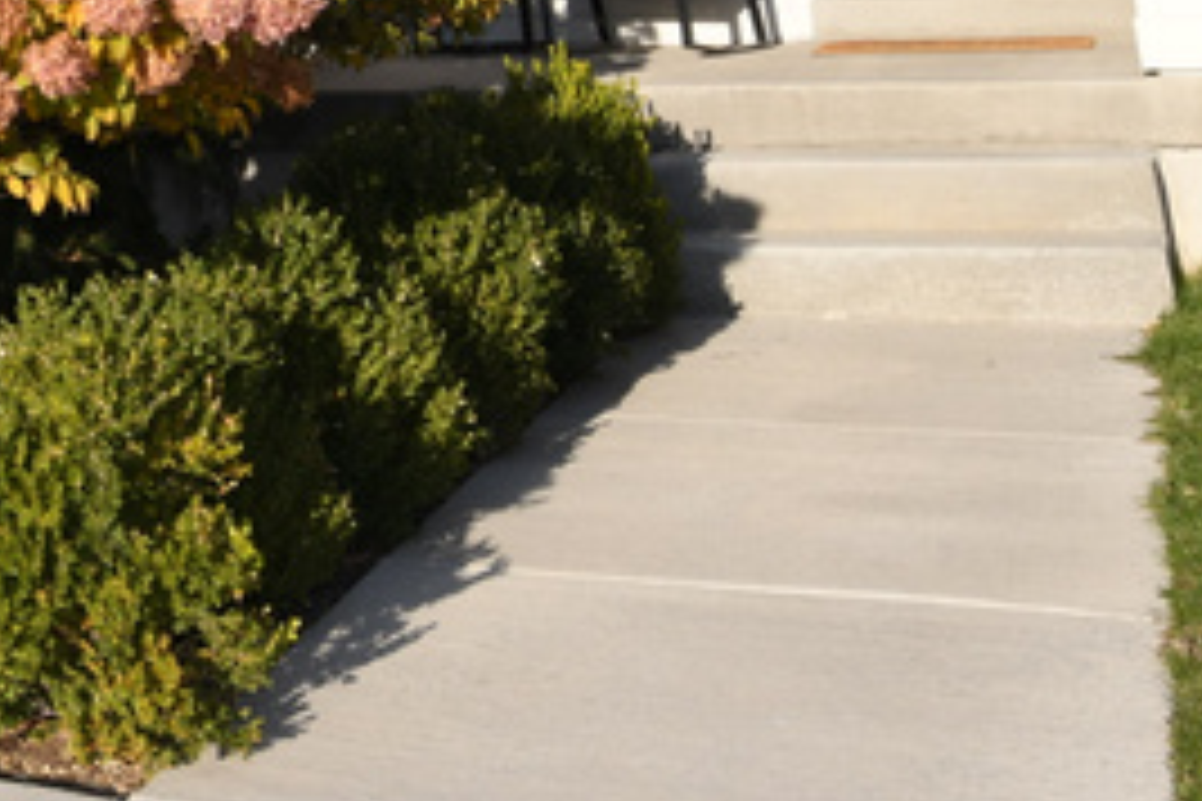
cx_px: -639
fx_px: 2437
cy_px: -466
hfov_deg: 22.4
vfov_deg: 16.6
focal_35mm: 73
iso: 200
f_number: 10
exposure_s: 1/250
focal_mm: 19
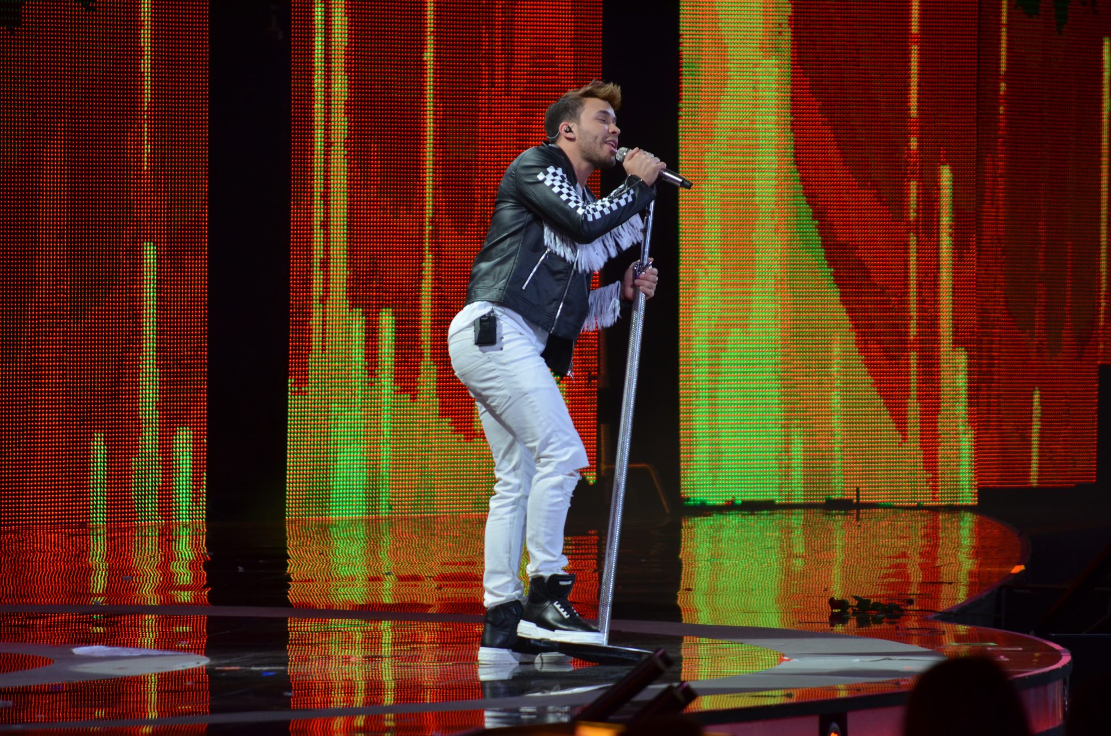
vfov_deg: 4.6
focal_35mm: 300
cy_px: 368
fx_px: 9238
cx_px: 556
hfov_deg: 6.9
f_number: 5.6
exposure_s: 1/125
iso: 800
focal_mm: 200
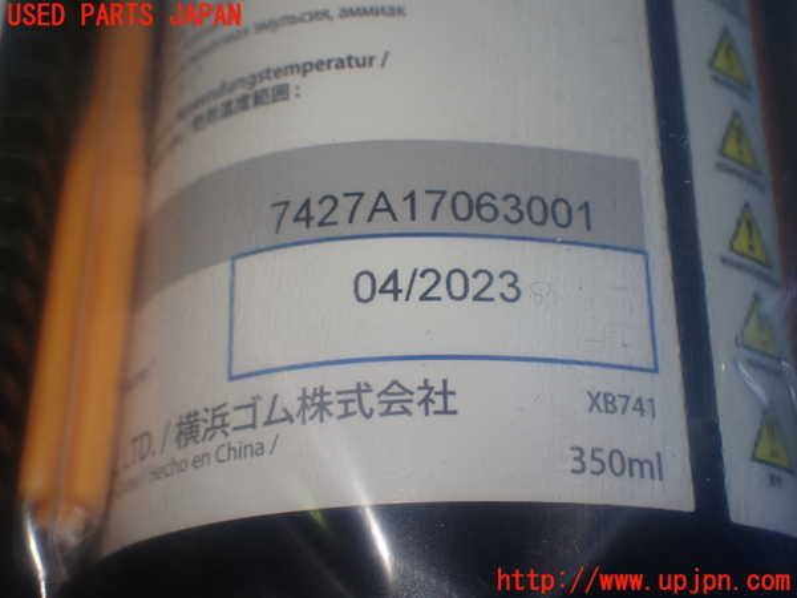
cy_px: 299
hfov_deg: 33.2
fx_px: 1335
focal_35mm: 58
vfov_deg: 25.2
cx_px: 398
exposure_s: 1/80
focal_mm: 10.35
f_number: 3.5
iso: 200
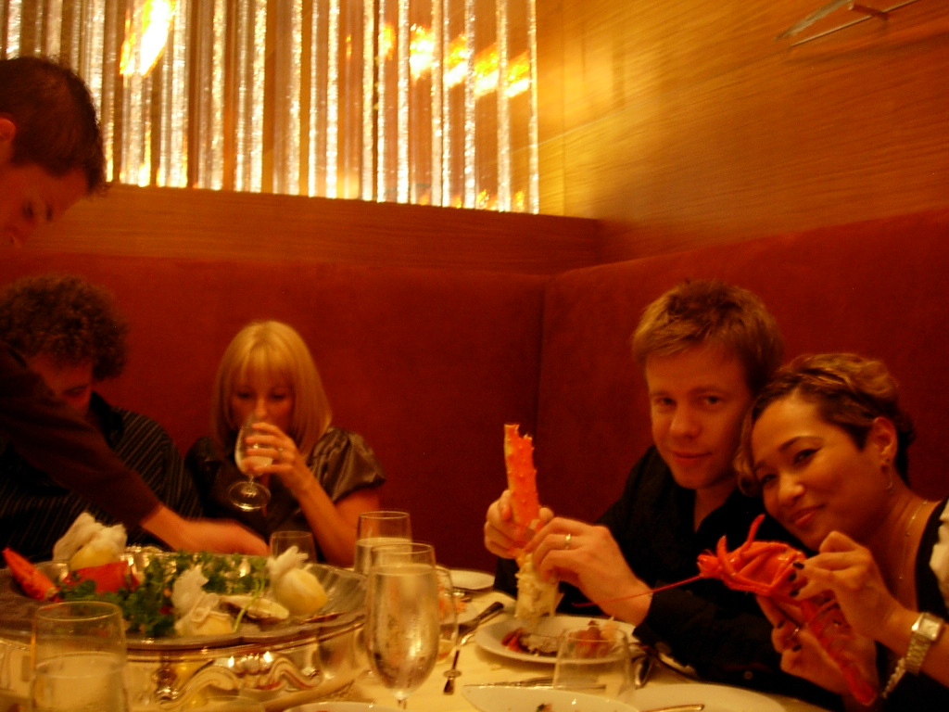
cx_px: 474
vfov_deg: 37.7
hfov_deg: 49.0
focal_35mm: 38
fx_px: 1042
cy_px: 356
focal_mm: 7.8
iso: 200
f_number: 2.8
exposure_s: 1/4
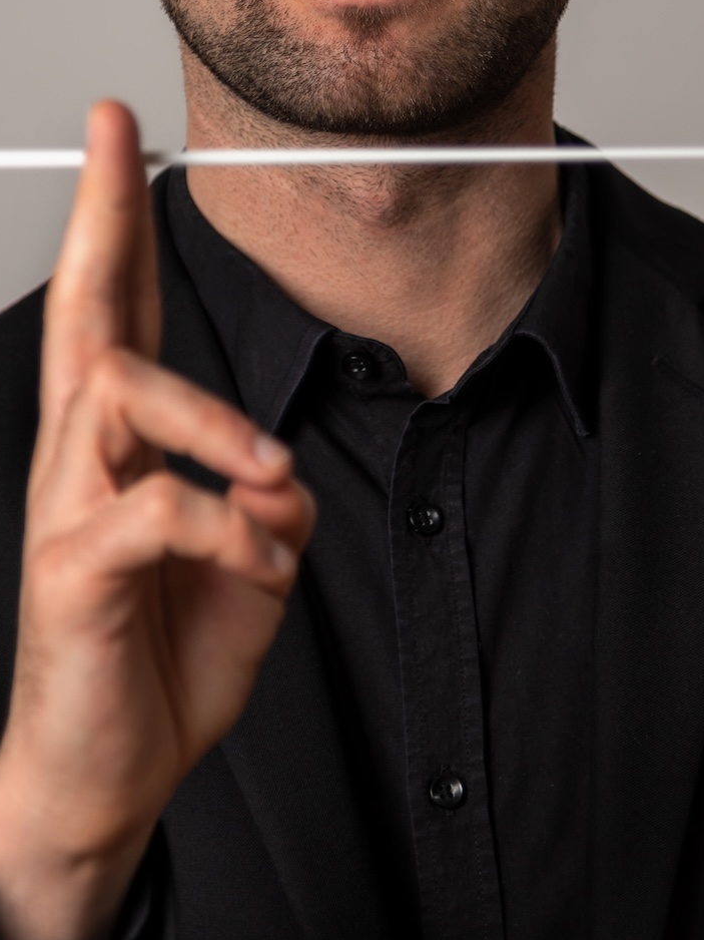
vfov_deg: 9.0
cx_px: 319
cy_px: 71
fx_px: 5941
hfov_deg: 6.8
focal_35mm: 219
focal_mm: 95
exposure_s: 1/160
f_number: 4
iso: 100
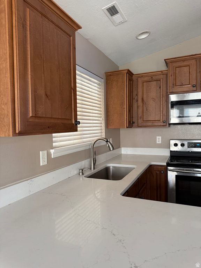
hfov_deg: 56.8
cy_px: 134
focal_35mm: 24
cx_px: 100
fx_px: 186
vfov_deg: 71.6
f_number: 1.78
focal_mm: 6.76
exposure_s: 1/90
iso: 200
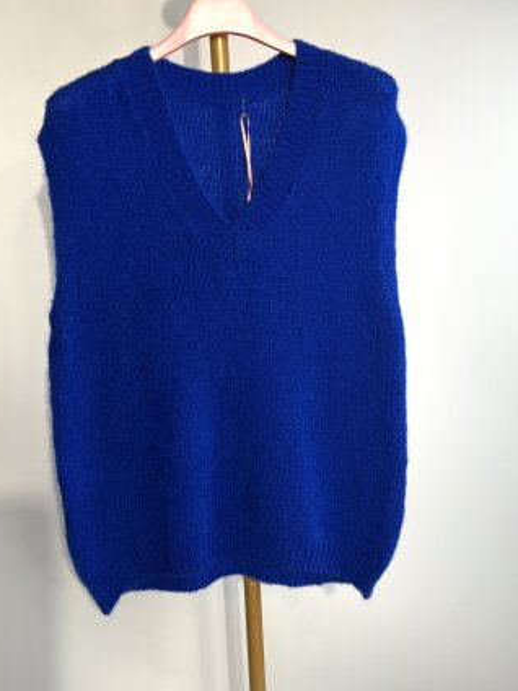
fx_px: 678
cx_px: 266
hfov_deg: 41.8
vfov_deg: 53.7
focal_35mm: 34
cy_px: 293
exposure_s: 1/575
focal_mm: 6.76
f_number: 1.78
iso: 80
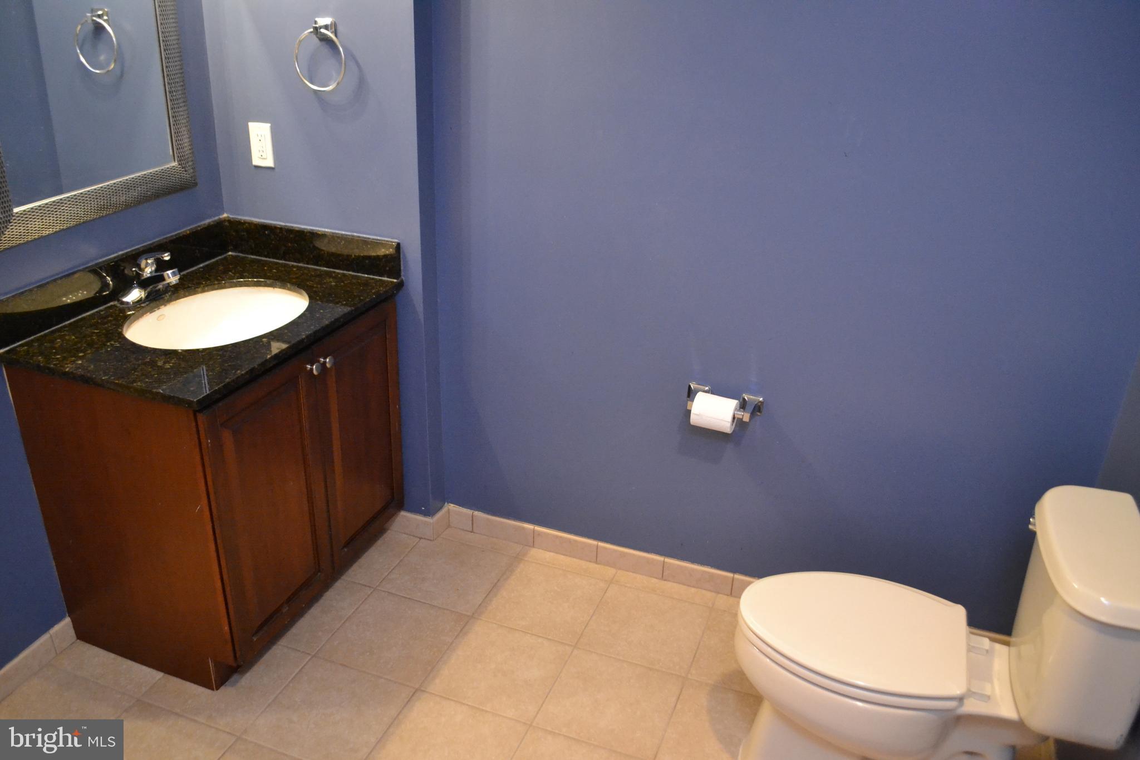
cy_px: 380
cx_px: 570
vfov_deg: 47.9
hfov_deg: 67.4
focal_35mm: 27
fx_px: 855
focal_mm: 18
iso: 3200
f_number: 3.5
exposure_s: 1/50
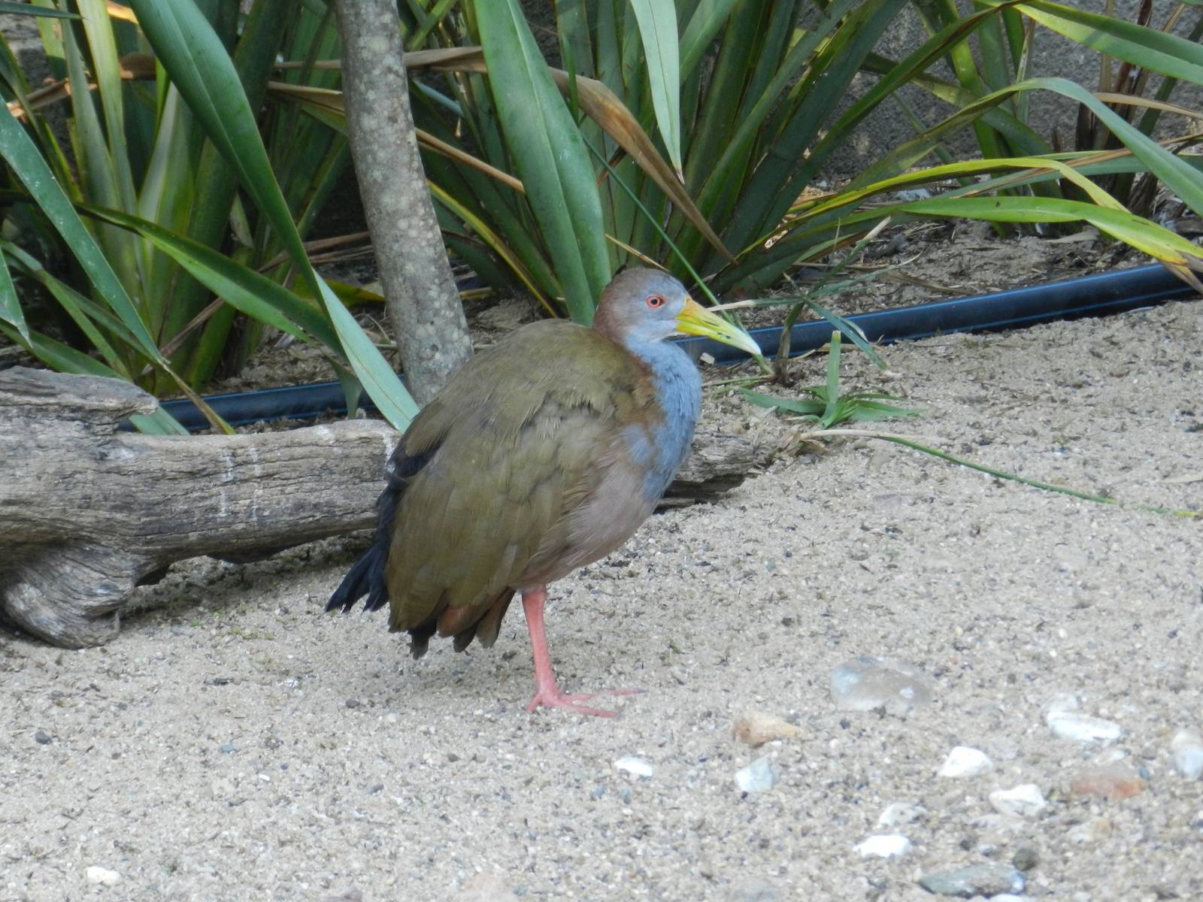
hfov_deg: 7.5
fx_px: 9140
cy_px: 451
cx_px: 602
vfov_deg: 5.7
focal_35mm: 263
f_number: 5.2
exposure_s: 1/60
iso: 400
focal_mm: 46.7
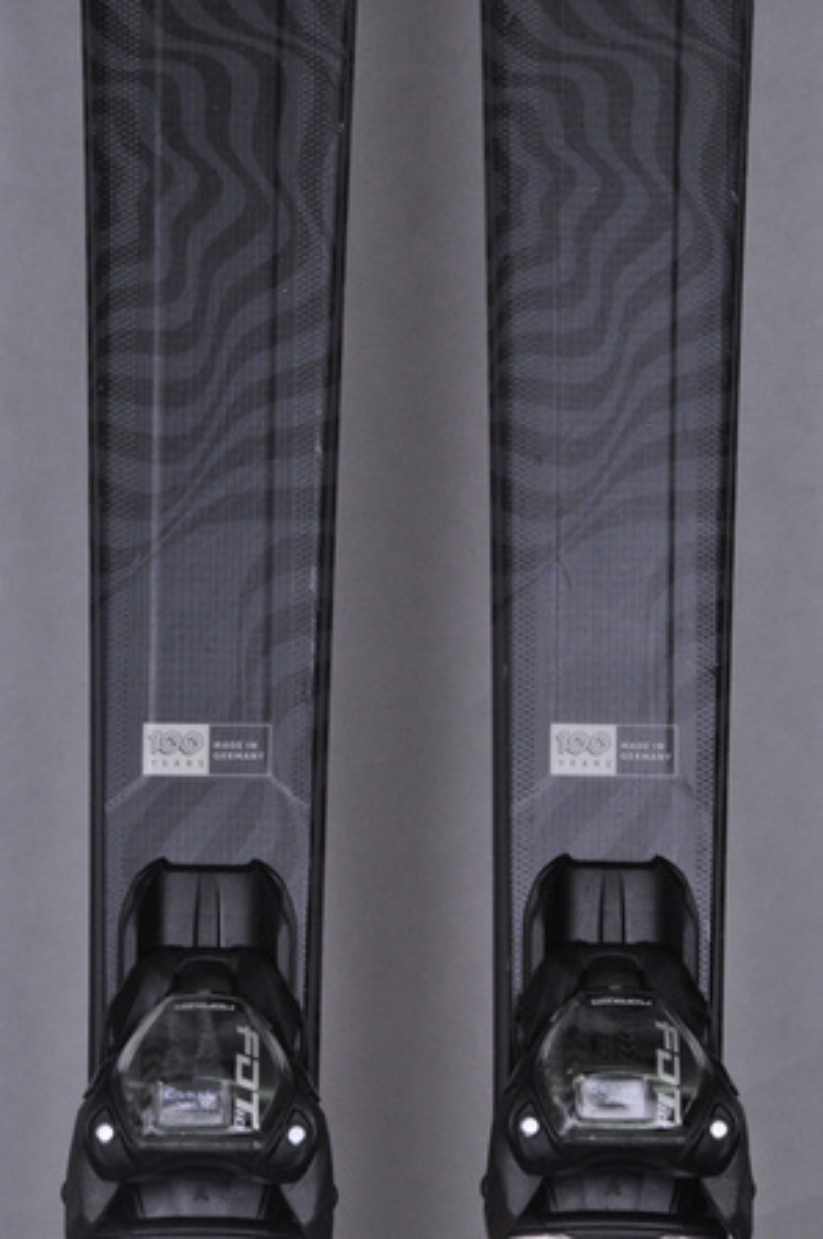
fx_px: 5413
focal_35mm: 158
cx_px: 412
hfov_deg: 8.7
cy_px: 620
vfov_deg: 13.1
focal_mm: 105
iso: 3200
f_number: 11
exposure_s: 1/125
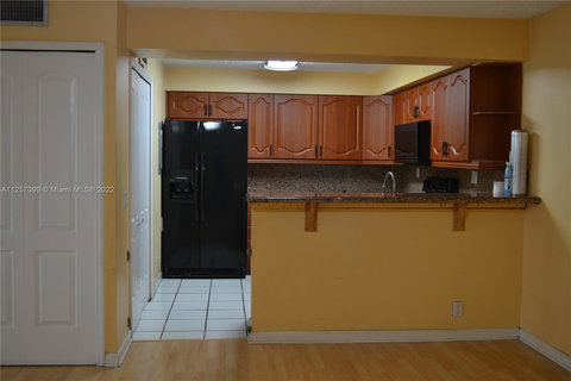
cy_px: 190
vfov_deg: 36.9
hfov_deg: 53.1
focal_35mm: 36
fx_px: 571
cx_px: 286
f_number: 4
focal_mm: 24
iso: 400
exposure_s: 1/40
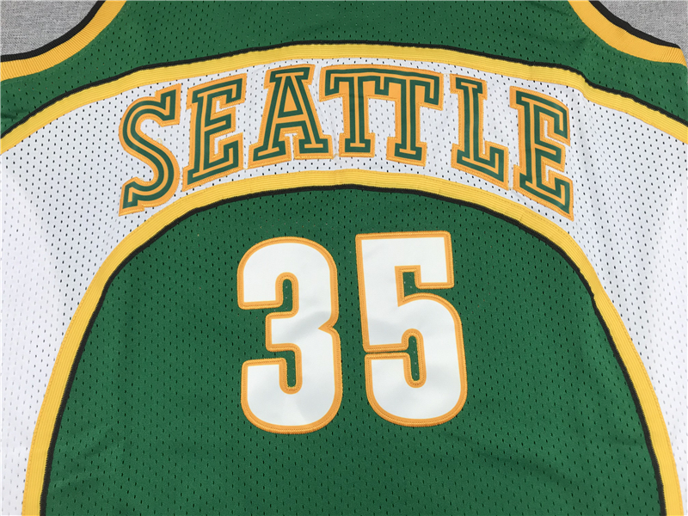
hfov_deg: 63.4
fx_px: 557
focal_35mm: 28
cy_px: 258
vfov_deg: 49.7
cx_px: 344
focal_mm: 3.99
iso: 40
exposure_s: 1/100
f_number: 1.8
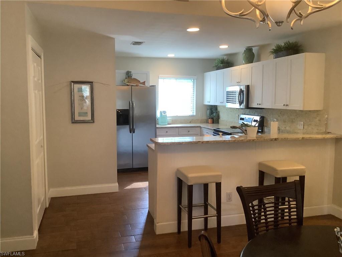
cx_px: 171
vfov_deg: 45.4
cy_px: 128
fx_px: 306
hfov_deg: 58.4
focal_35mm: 31
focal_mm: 3.3
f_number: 2.4
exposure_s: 1/50
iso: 320
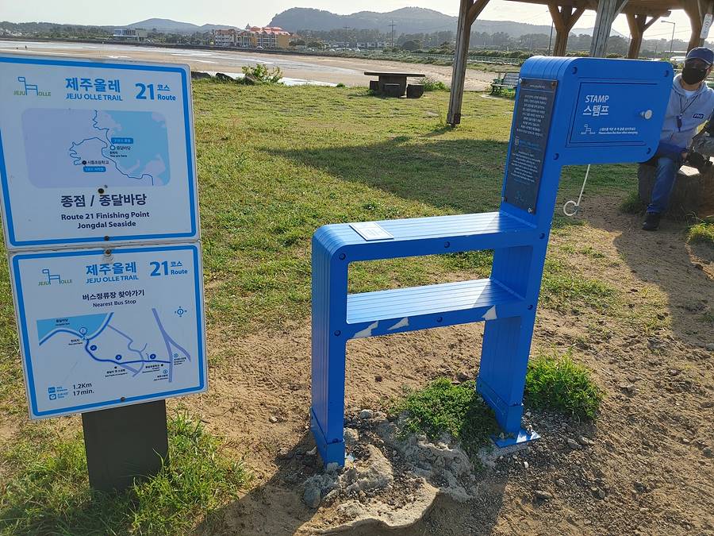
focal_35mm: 26
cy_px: 268
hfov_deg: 67.3
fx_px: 536
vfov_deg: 53.1
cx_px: 357
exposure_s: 1/1235
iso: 50
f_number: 1.8
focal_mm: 4.81
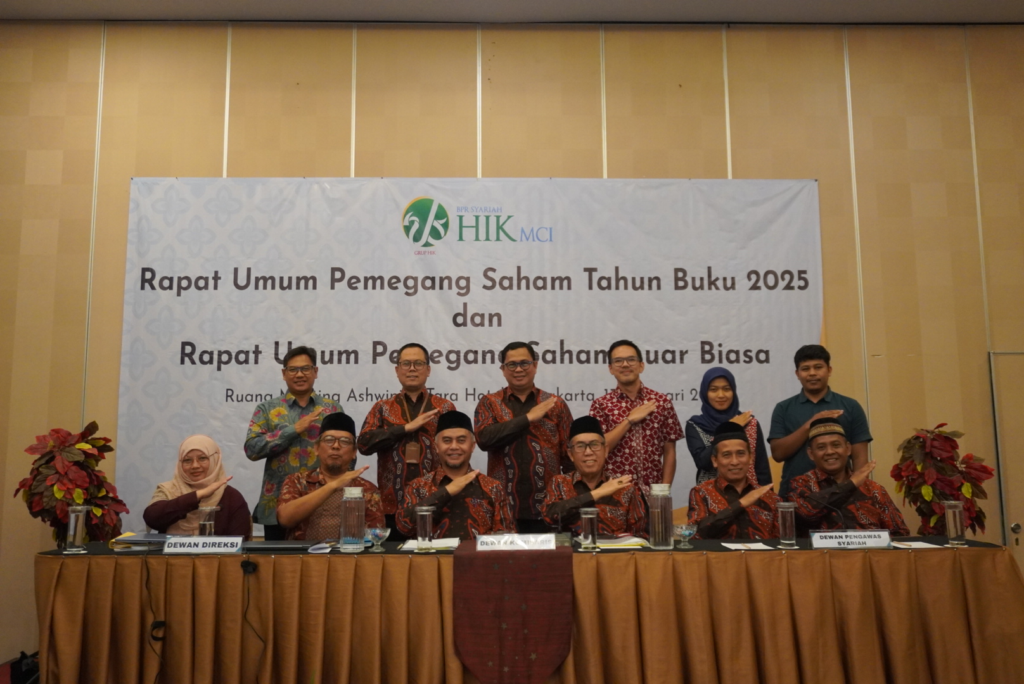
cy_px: 342
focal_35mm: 30
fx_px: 854
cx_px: 512
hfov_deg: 61.9
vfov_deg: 43.7
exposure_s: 1/160
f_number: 4
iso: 2500
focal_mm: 20
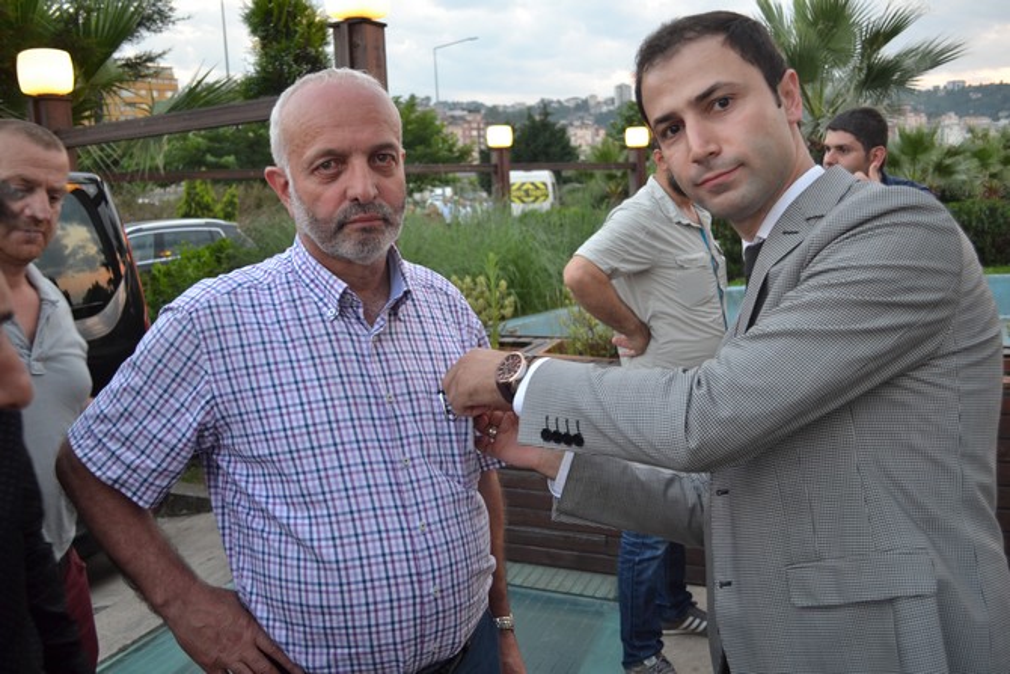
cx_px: 505
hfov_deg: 61.9
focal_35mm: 30
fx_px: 842
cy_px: 337
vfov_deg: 43.6
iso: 400
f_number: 3.8
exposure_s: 1/50
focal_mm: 20
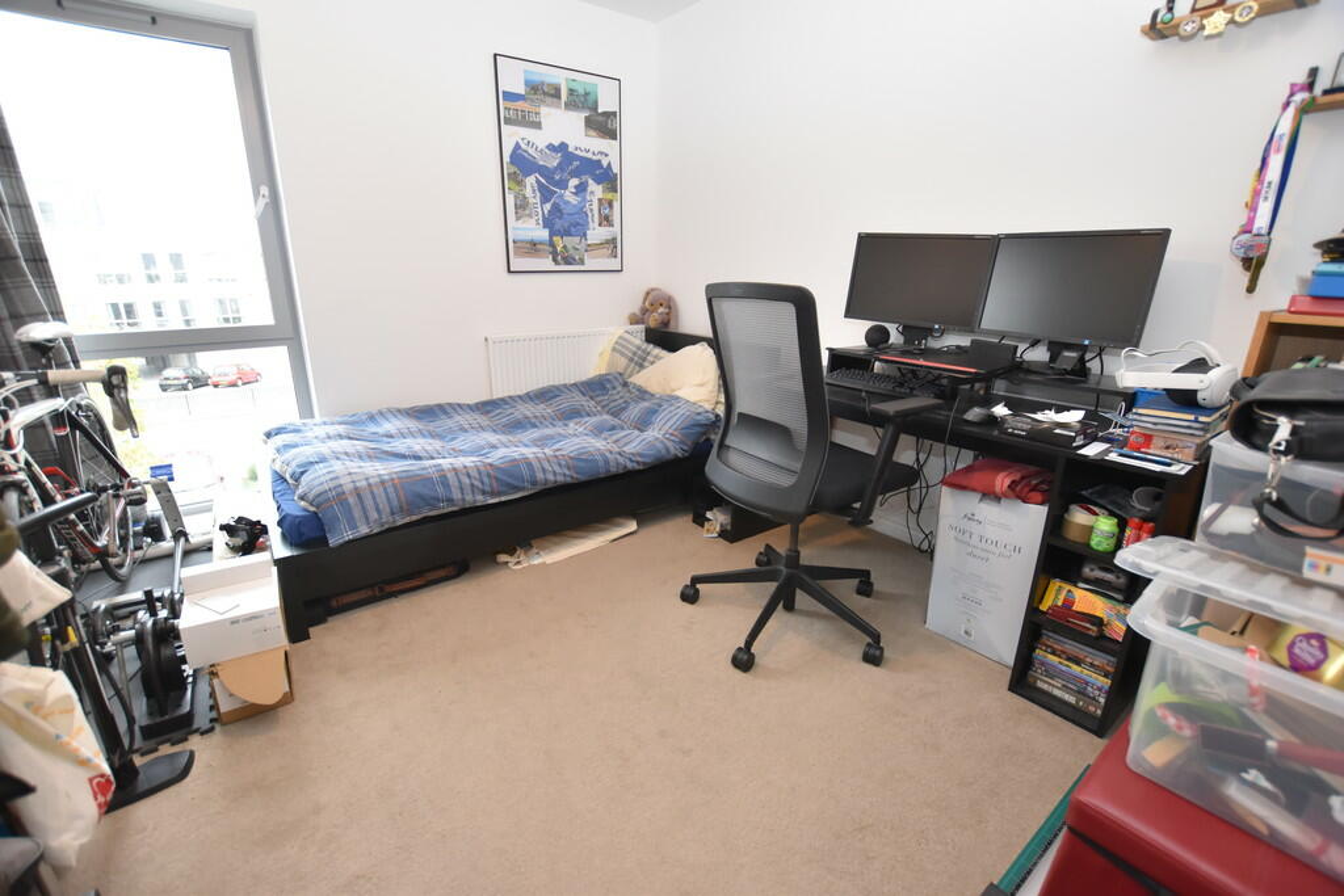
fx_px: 560
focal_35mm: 15
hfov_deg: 100.4
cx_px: 672
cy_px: 448
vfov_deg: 77.3
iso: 900
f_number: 3.5
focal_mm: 10
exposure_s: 1/60
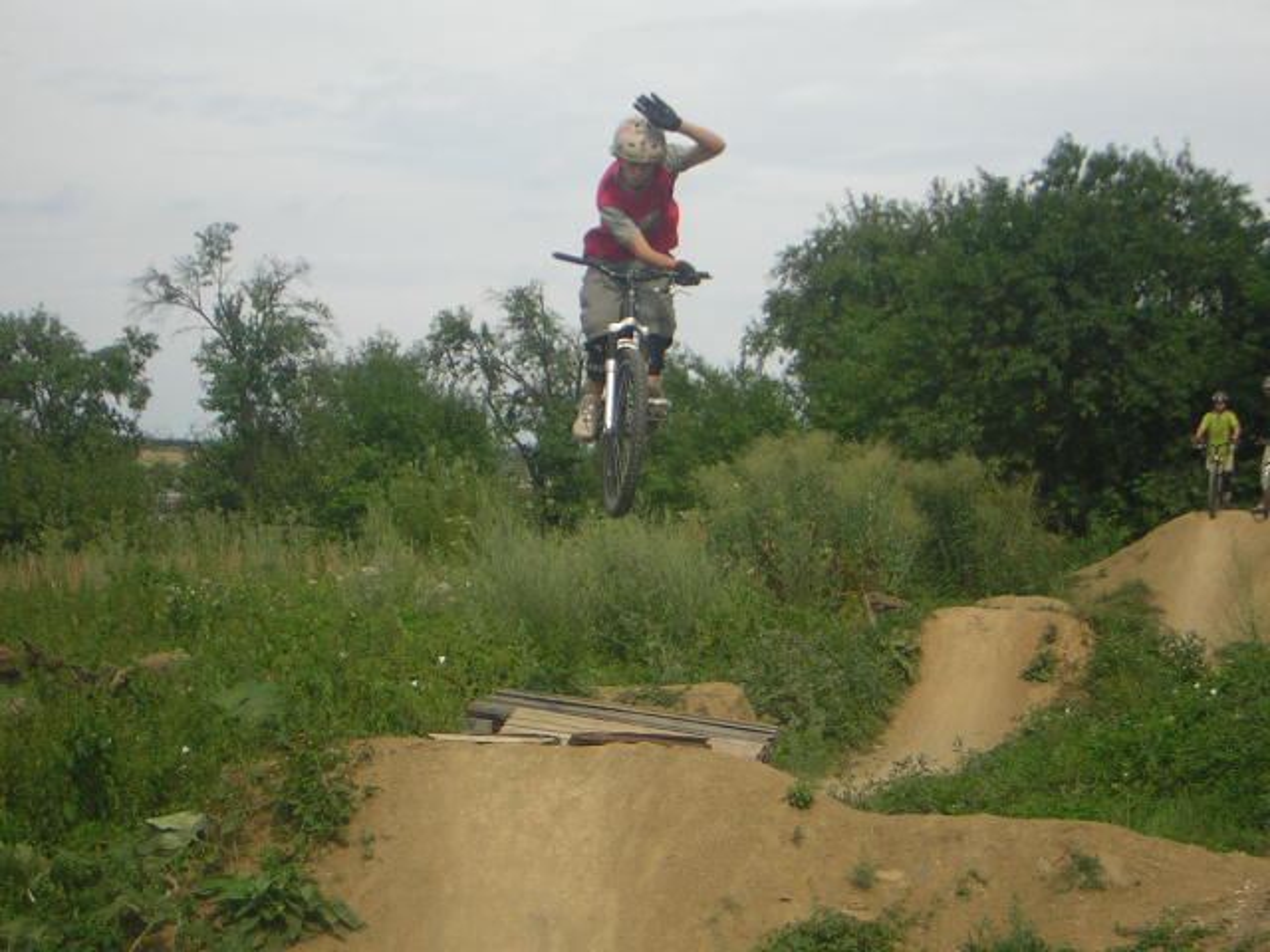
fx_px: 3669
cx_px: 635
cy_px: 476
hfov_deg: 19.6
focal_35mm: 100
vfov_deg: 14.8
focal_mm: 13.1
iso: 50
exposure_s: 1/405
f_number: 4.5
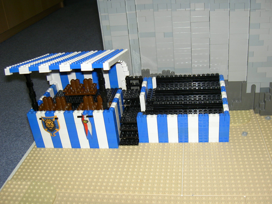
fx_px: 306
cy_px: 102
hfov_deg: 47.9
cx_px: 136
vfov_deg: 36.8
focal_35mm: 39
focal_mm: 8
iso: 100
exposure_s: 1/59.5
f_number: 2.8
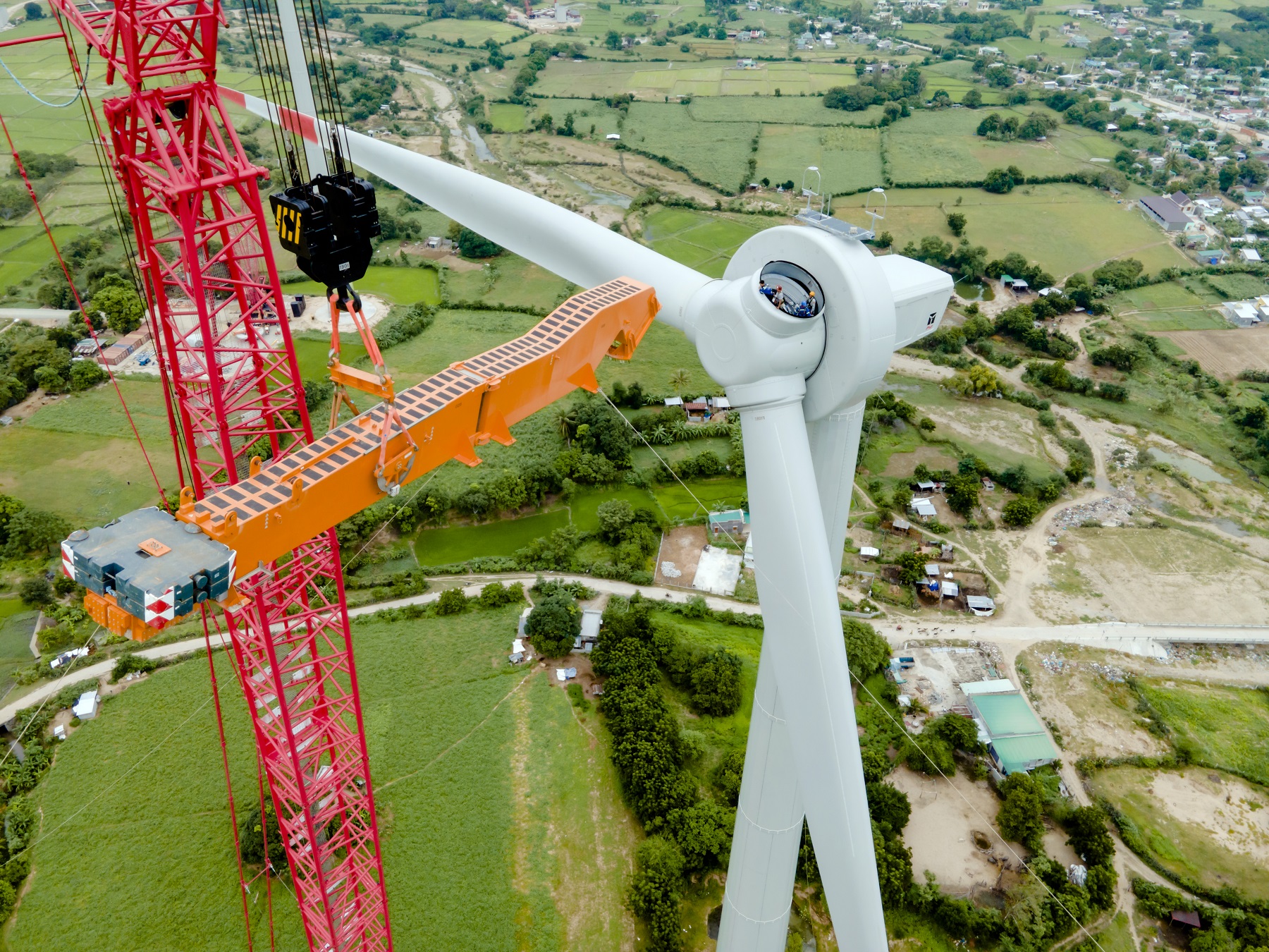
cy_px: 476
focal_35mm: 24
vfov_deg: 56.8
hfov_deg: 71.6
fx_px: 880
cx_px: 634
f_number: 2.8
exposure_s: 1/80
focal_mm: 4.5
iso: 100
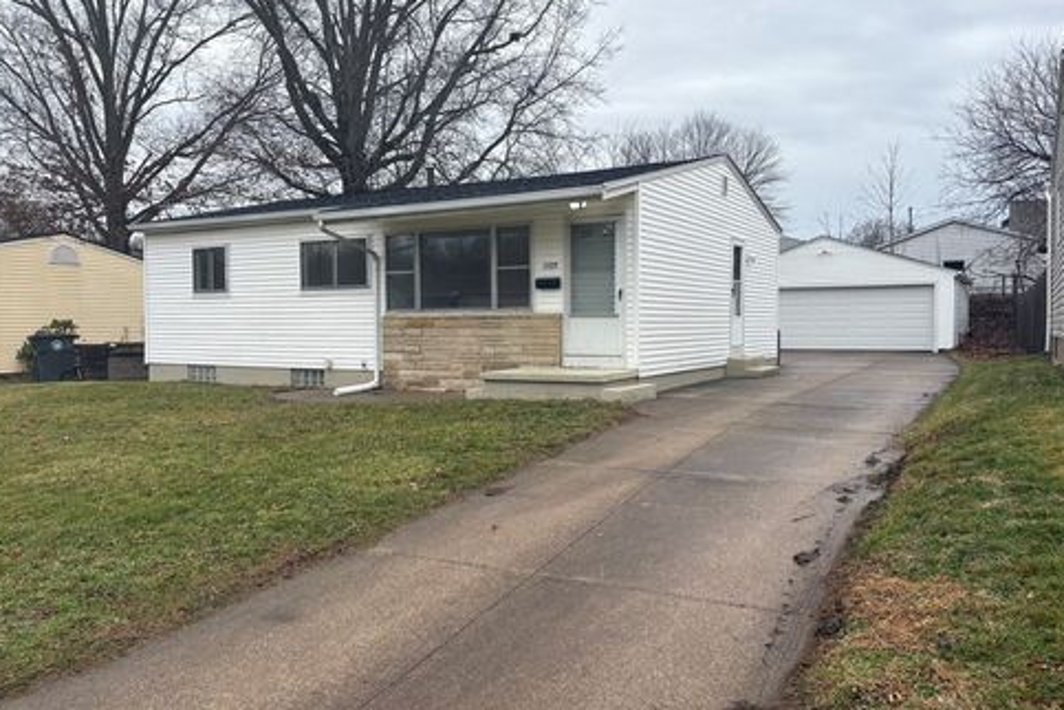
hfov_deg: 65.5
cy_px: 352
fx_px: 827
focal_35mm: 28
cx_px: 538
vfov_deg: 46.4
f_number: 1.6
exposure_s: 1/801
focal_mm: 5.96
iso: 50
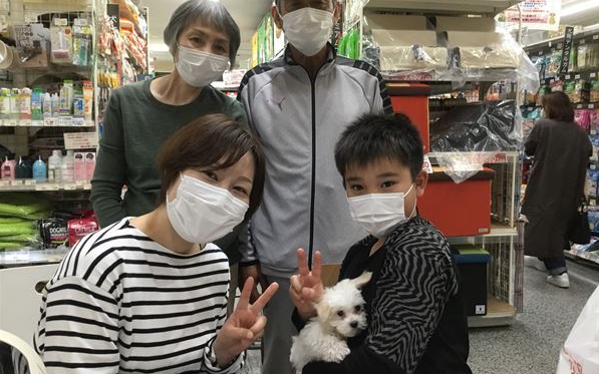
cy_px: 179
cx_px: 300
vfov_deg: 38.3
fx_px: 539
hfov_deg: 58.1
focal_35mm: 33
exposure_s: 1/30
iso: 80
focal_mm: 3.3
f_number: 2.4
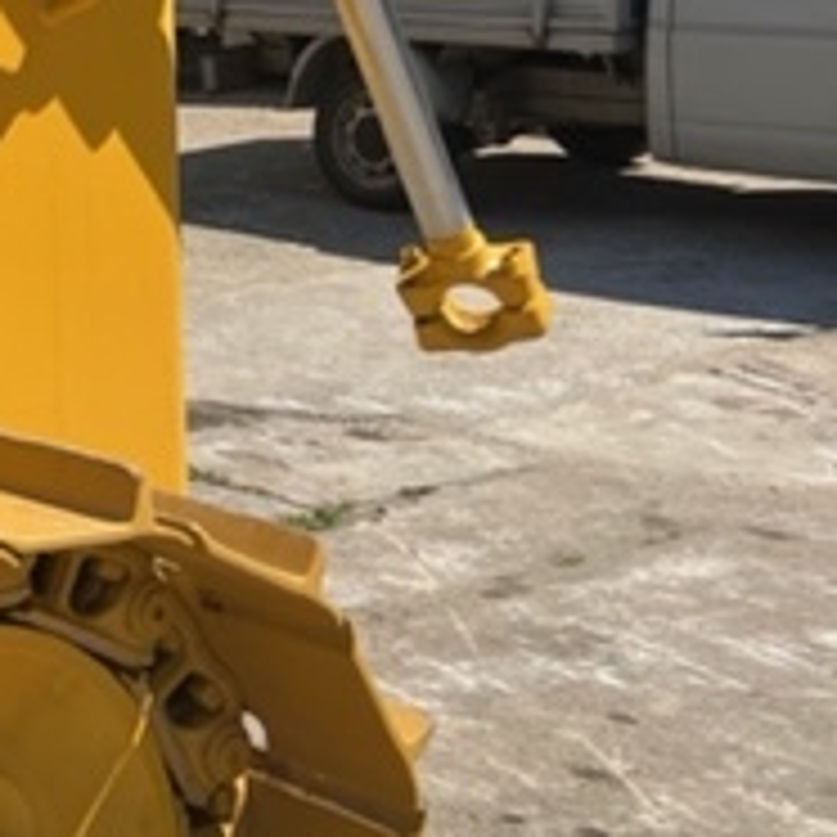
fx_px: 2161
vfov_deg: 21.7
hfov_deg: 19.0
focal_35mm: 79
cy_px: 194
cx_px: -450
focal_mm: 5.7
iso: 50
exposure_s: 1/4115
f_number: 1.5
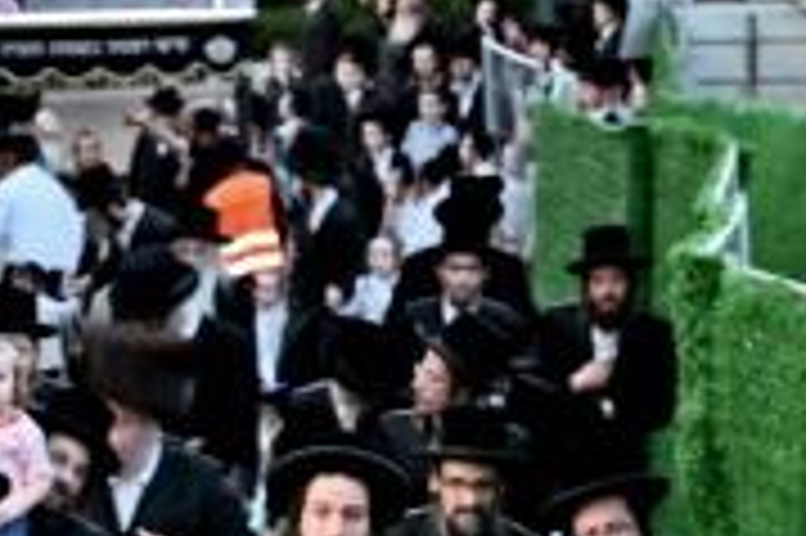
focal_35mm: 252
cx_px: 50
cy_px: 1376
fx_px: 5637
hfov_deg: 8.1
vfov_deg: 5.2
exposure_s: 1/200
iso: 160
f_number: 4
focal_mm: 44
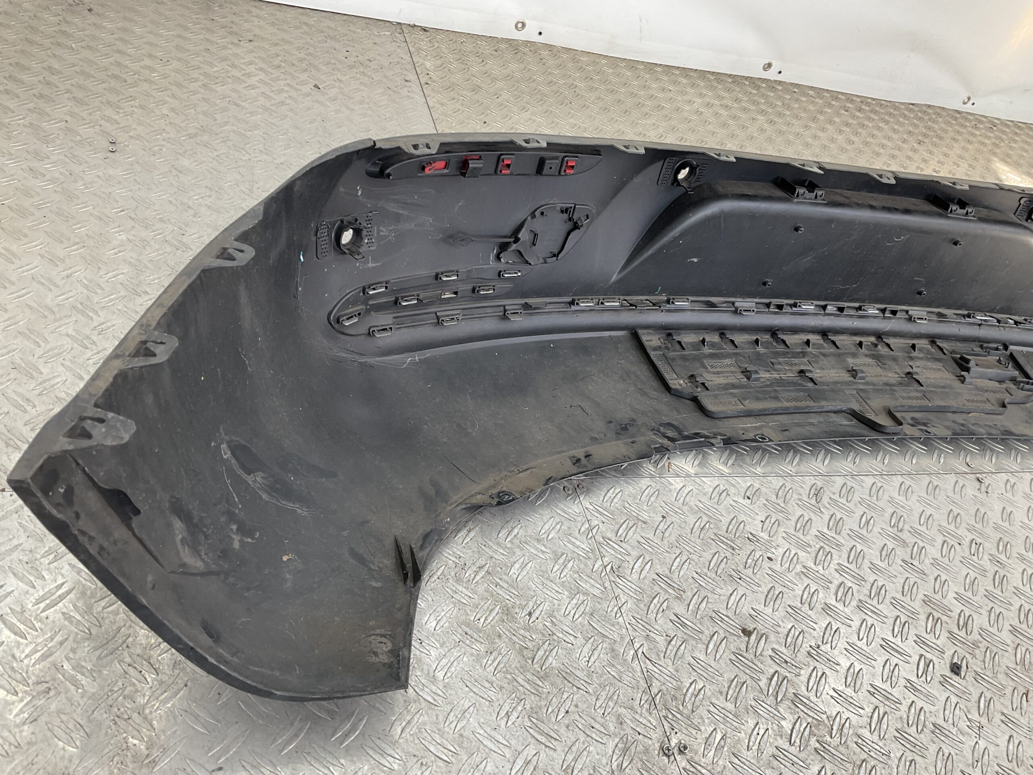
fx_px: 865
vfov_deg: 48.2
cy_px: 388
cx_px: 516
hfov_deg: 61.7
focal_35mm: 29
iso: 25
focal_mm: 3
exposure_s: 1/100
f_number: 1.8
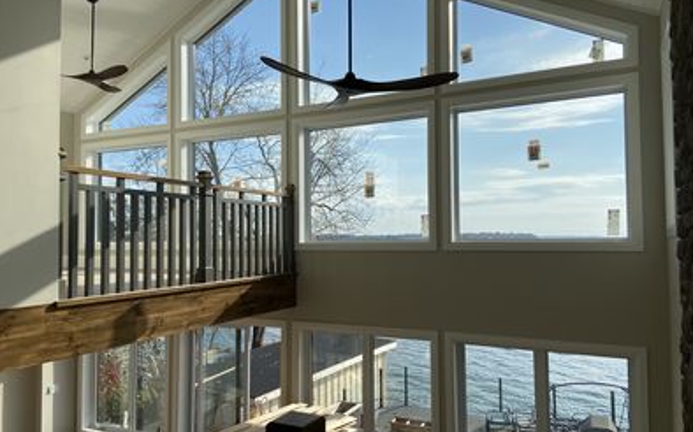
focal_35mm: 28
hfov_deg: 66.5
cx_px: 350
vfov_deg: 44.5
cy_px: 223
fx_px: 529
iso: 32
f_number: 1.8
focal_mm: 4.25
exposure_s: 1/3610
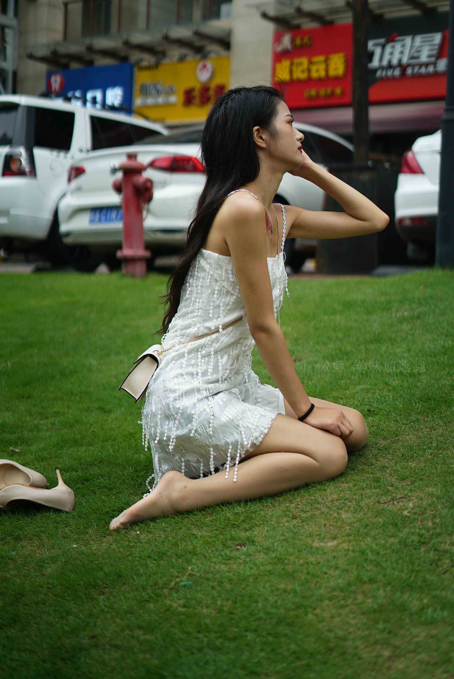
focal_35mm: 50
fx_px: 945
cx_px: 227
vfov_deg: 39.6
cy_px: 340
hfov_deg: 27.0
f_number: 1.8
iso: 250
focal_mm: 50
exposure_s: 1/8000
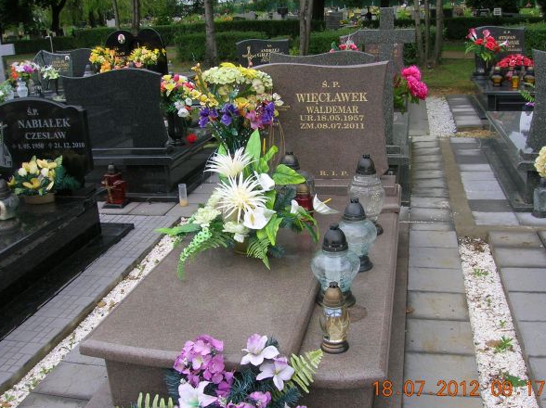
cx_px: 286
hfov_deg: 50.2
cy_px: 213
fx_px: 583
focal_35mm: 37
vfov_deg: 38.6
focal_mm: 5.7
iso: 50
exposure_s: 1/129
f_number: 4.9
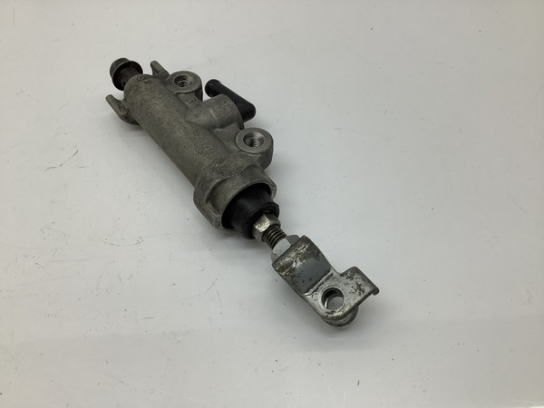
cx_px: 272
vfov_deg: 45.4
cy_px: 204
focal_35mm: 31
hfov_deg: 58.4
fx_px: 487
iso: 32
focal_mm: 3.3
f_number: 2.4
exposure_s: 1/120
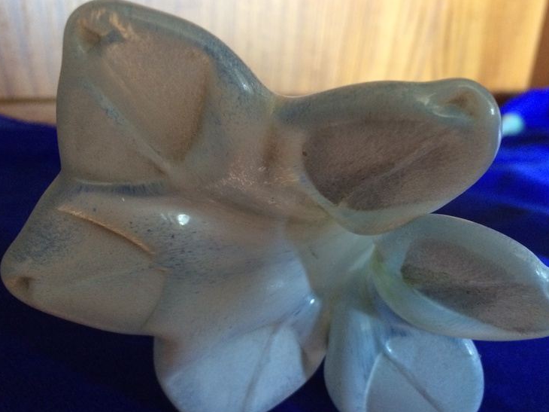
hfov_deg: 50.1
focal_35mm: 37
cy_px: 241
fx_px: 587
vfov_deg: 38.5
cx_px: 295
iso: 320
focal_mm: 4.12
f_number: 2.2
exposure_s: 1/17
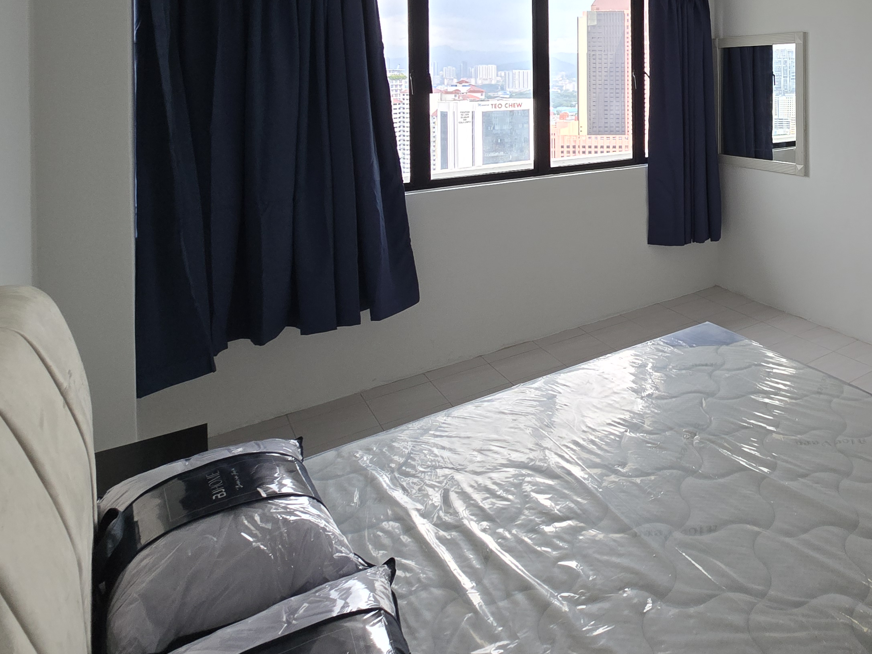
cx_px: 752
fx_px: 605
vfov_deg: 50.7
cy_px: 72
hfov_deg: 62.4
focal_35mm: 24
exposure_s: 1/192
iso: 50
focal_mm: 2.2
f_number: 2.2
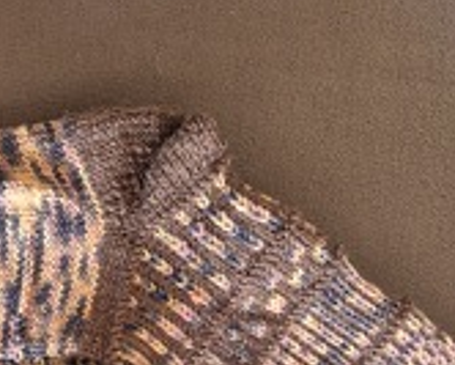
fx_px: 849
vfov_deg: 21.1
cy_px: 524
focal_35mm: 63
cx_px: 60
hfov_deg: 29.0
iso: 500
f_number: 1.8
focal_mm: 5.4
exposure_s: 1/100
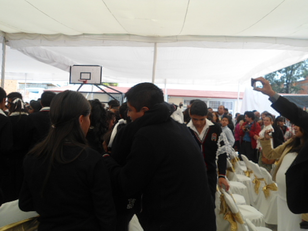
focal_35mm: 31
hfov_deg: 58.4
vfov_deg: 45.4
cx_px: 154
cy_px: 116
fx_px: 276
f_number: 3
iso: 80
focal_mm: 5.6
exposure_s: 1/250
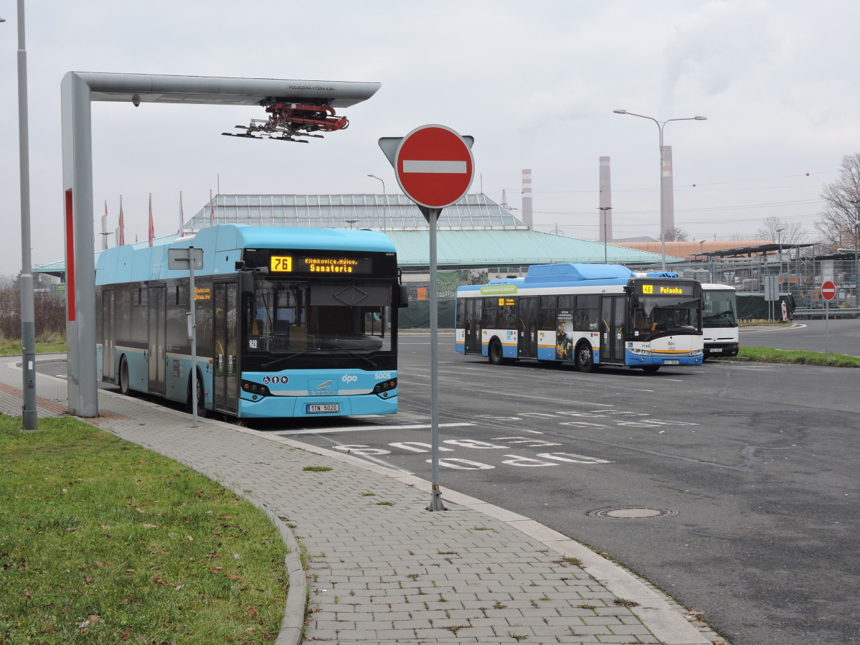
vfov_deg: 26.6
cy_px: 322
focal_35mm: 55
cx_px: 430
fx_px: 1366
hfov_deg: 34.9
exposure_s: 1/100
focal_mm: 9.9
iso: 100
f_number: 4
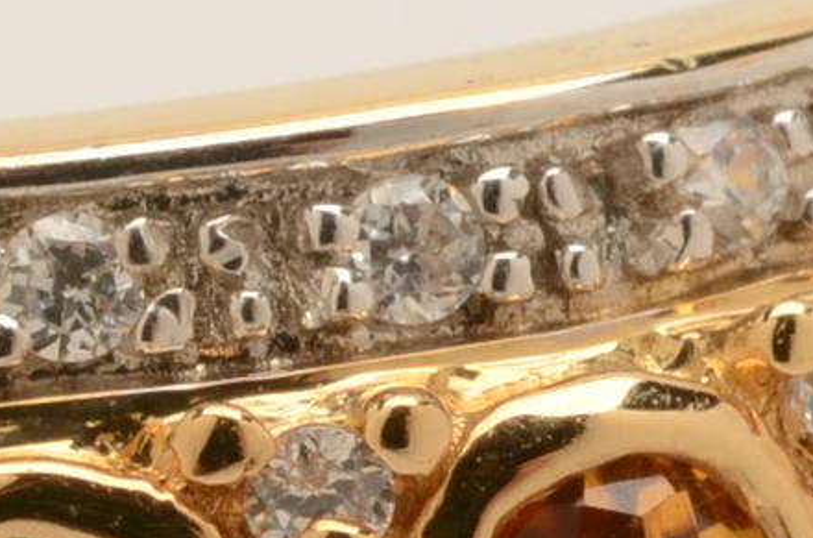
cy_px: 529
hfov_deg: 4.1
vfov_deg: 2.7
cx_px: 231
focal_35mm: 504
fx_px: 11353
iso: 400
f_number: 22
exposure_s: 1/160
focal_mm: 60
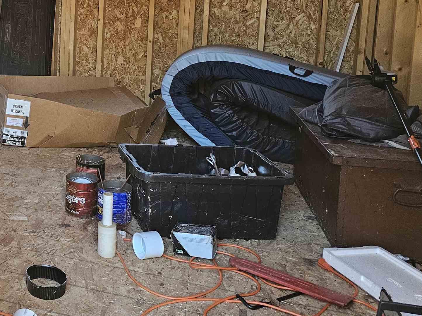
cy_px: 23
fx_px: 597
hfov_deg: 34.8
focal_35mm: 49
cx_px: -14
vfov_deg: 28.4
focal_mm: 6.3
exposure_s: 1/120
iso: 400
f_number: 1.7
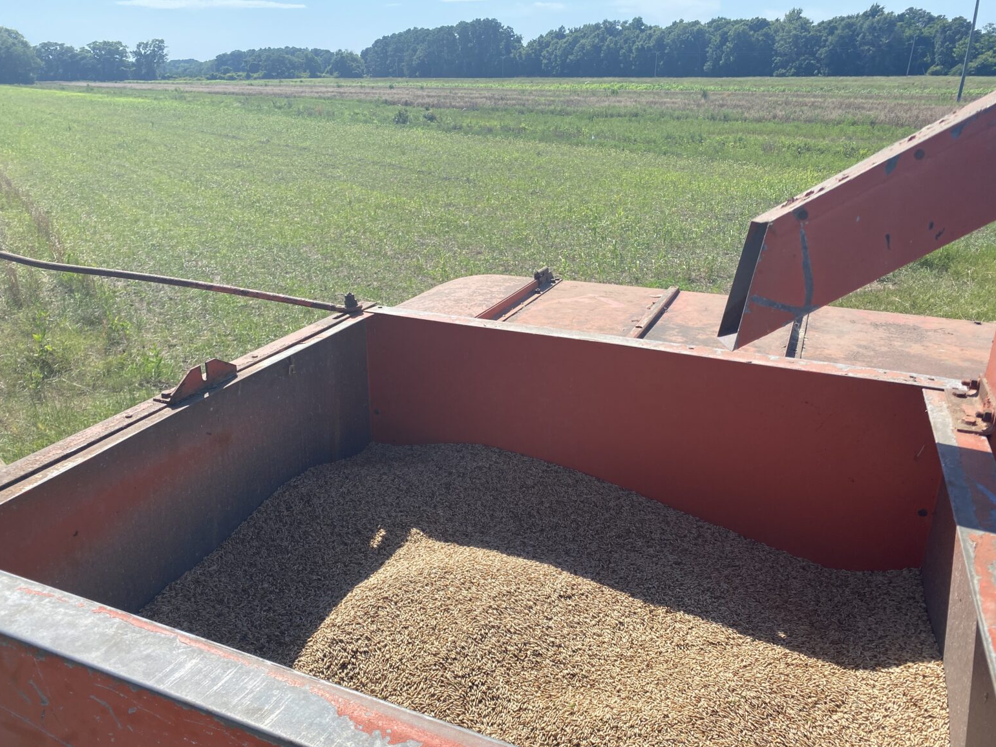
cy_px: 377
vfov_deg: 51.4
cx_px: 490
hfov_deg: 65.3
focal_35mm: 27
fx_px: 777
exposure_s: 1/1838
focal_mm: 4.25
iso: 32
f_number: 1.8
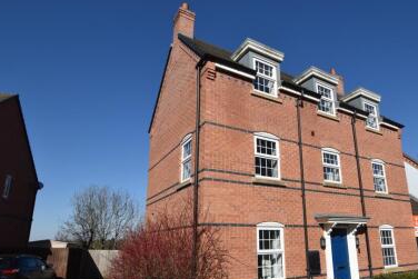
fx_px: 286
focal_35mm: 25
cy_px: 167
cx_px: 246
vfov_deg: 51.7
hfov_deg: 71.7
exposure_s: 1/320
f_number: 9
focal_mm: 13
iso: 100
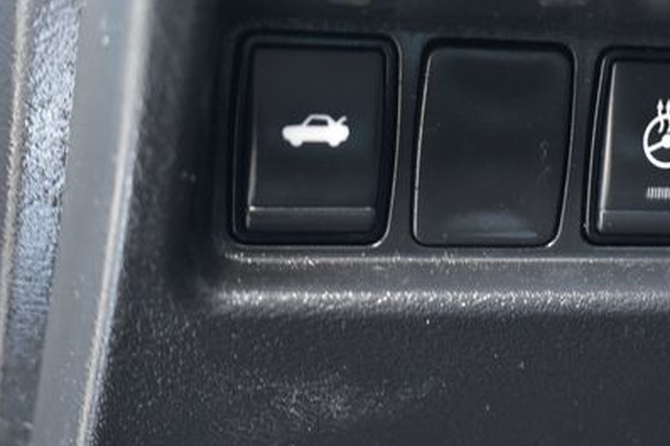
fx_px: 1711
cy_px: 186
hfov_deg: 21.9
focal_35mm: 92
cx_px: 508
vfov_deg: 14.8
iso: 1600
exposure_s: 1/8
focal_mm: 38
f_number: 4.8
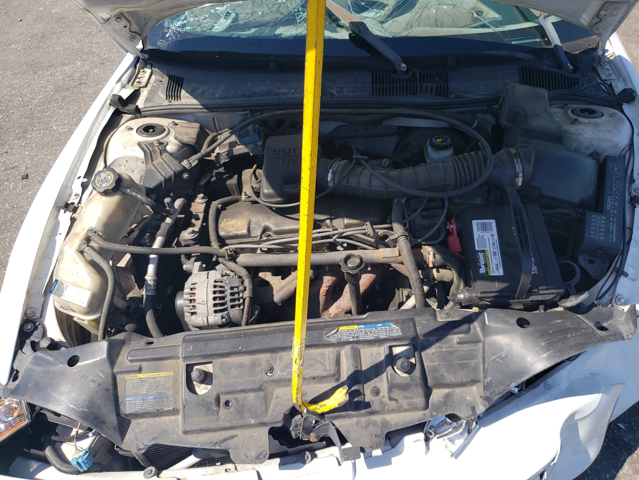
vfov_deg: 53.1
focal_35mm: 26
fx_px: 480
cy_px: 240
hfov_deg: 67.3
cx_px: 320
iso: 50
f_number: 1.5
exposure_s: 1/2000
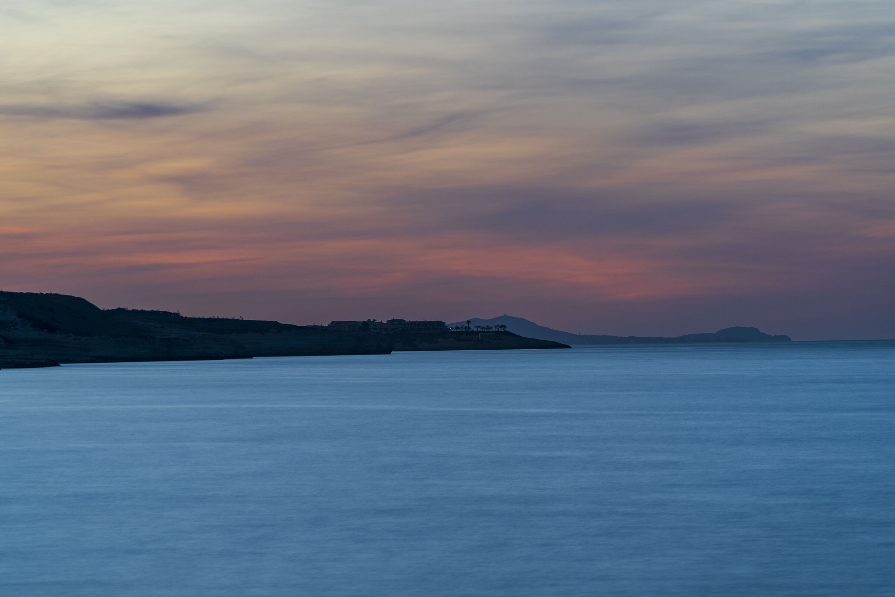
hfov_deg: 11.6
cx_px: 448
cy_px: 298
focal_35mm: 177
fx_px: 4400
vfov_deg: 7.8
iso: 100
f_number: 7.1
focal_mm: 177
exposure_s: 30
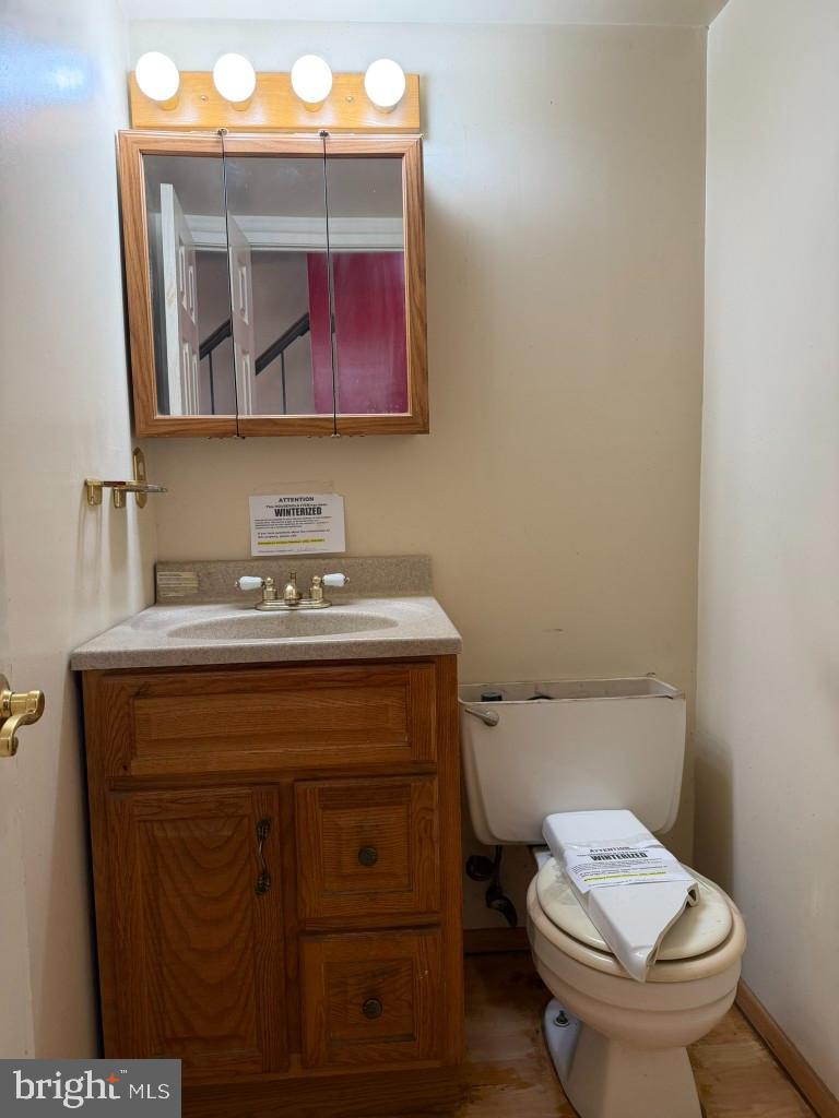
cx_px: 420
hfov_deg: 56.8
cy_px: 559
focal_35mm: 24
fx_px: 776
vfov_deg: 71.6
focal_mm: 6.76
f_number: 1.78
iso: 160
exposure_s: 1/120
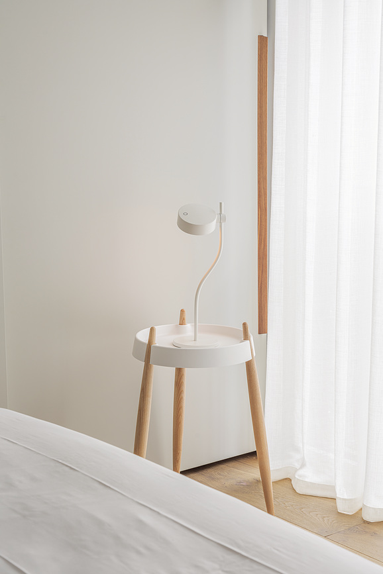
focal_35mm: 70
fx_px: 1117
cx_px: 192
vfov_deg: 28.8
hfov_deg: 19.5
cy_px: 287
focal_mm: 70
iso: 100
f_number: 10
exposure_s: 1/2
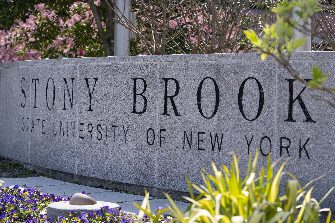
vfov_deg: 13.6
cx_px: 168
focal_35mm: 101
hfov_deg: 20.2
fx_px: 940
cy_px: 112
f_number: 5.6
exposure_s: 1/400
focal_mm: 101
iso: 200
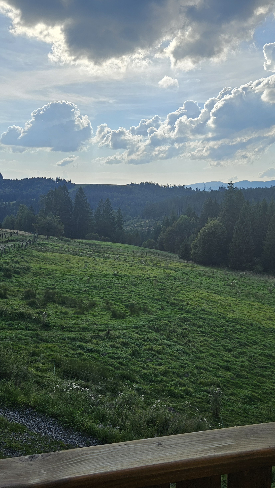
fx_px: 441
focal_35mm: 34
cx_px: 186
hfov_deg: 34.3
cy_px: 247
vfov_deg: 58.0
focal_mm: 5.4
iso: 25
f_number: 1.8
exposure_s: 1/2397
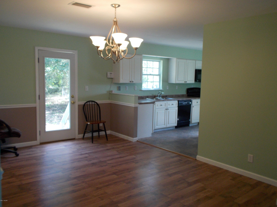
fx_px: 232
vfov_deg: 48.2
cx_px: 138
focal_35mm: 29
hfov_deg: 61.7
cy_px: 104
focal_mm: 4.1
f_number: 3.3
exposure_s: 1/25
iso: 125
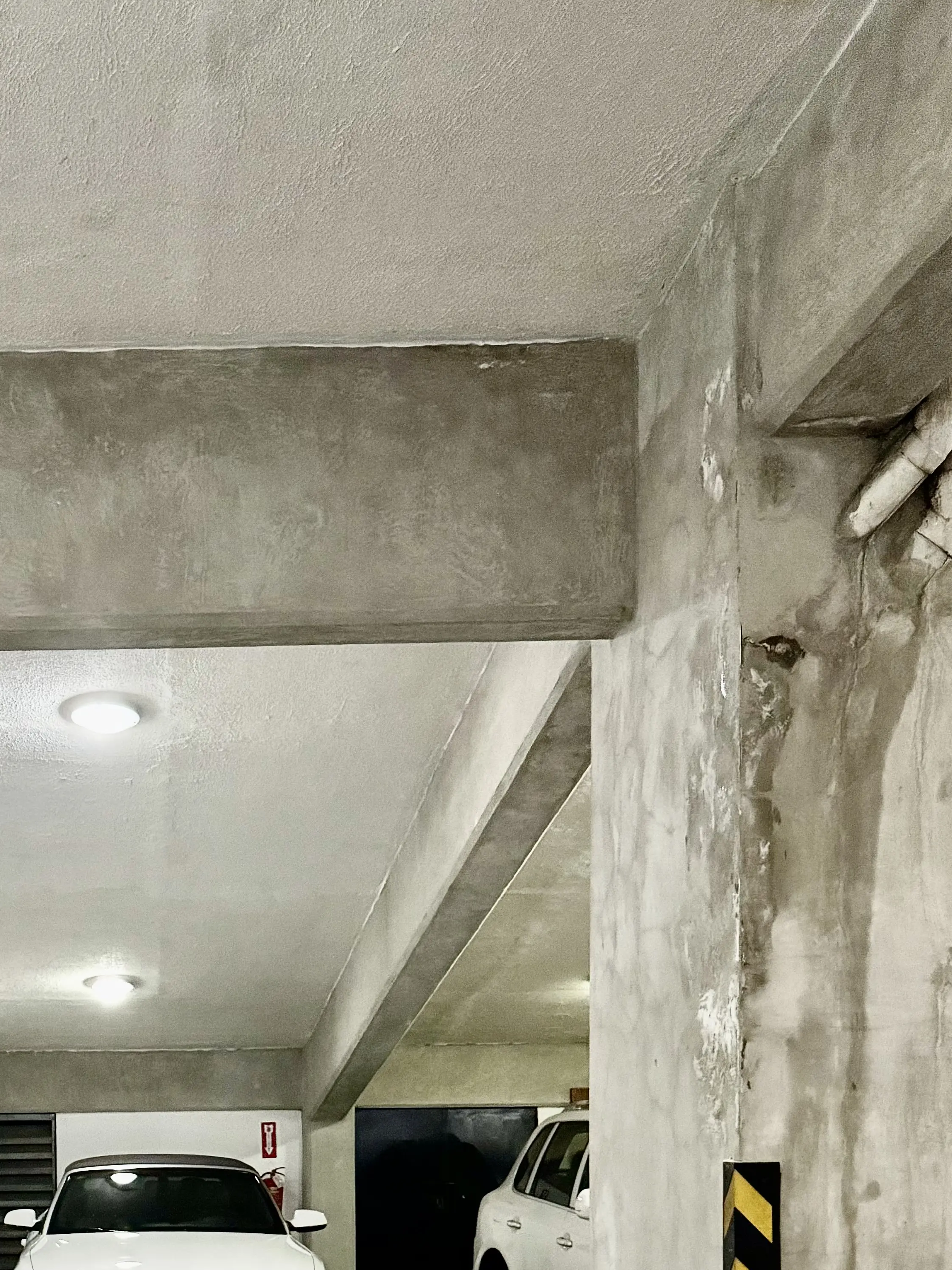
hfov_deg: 30.1
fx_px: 1687
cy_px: 1169
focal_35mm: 46
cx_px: 87
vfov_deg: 38.1
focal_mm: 6.76
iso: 1000
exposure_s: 1/30
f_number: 1.78
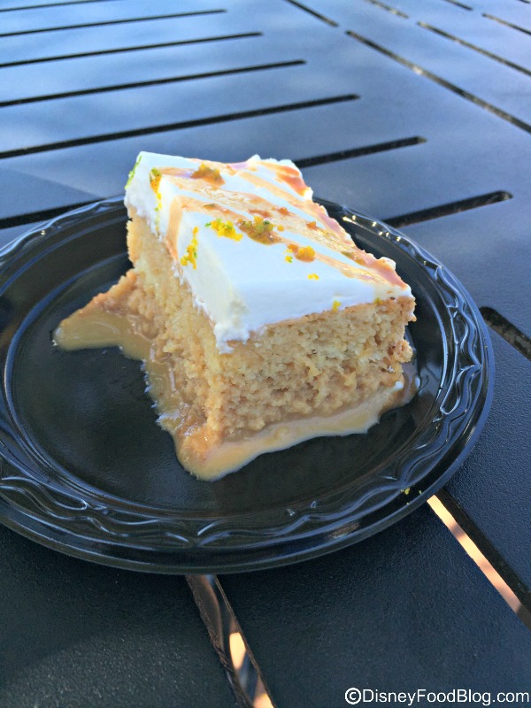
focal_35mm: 29
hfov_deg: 48.2
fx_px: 593
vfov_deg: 61.7
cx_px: 266
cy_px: 354
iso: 32
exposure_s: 1/659
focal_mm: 4.15
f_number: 2.2
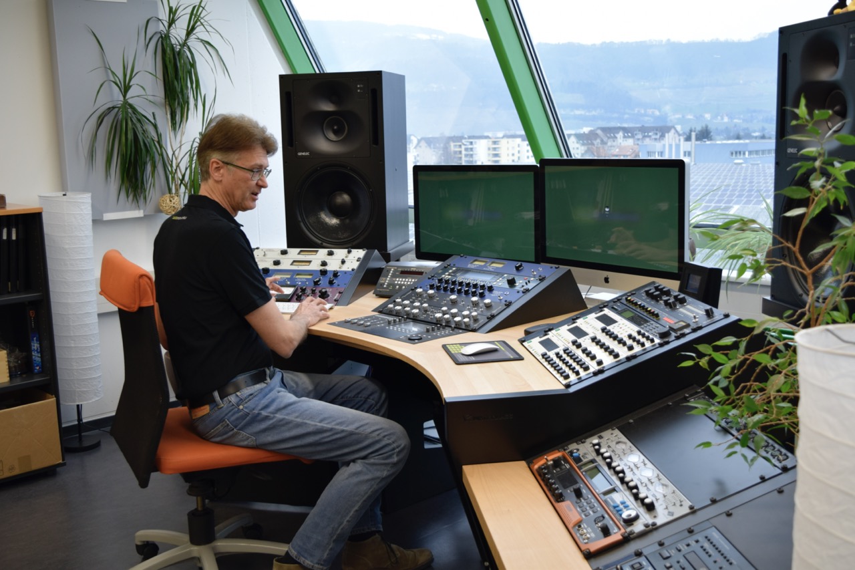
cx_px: 428
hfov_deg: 49.6
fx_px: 926
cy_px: 285
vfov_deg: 34.2
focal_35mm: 39
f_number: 4.5
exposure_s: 1/80
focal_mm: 26
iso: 400
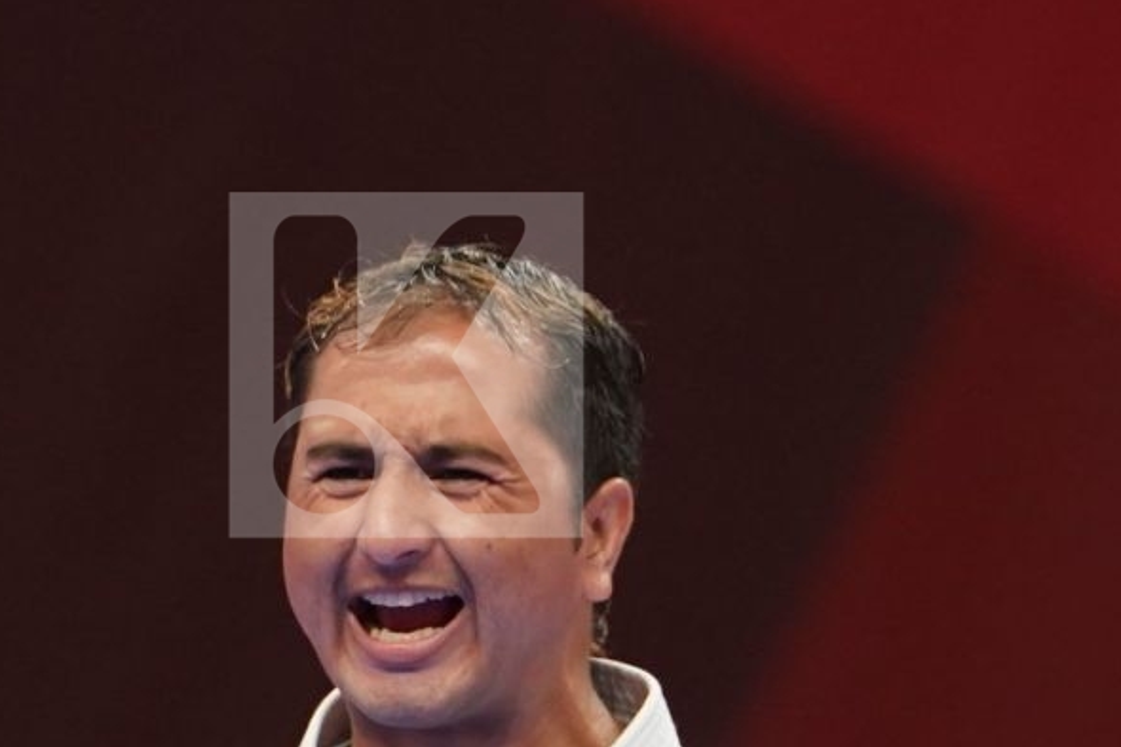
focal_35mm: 1245
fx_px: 38755
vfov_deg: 1.1
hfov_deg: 1.7
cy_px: 1038
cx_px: 407
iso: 2000
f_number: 4
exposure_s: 1/500
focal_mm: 272
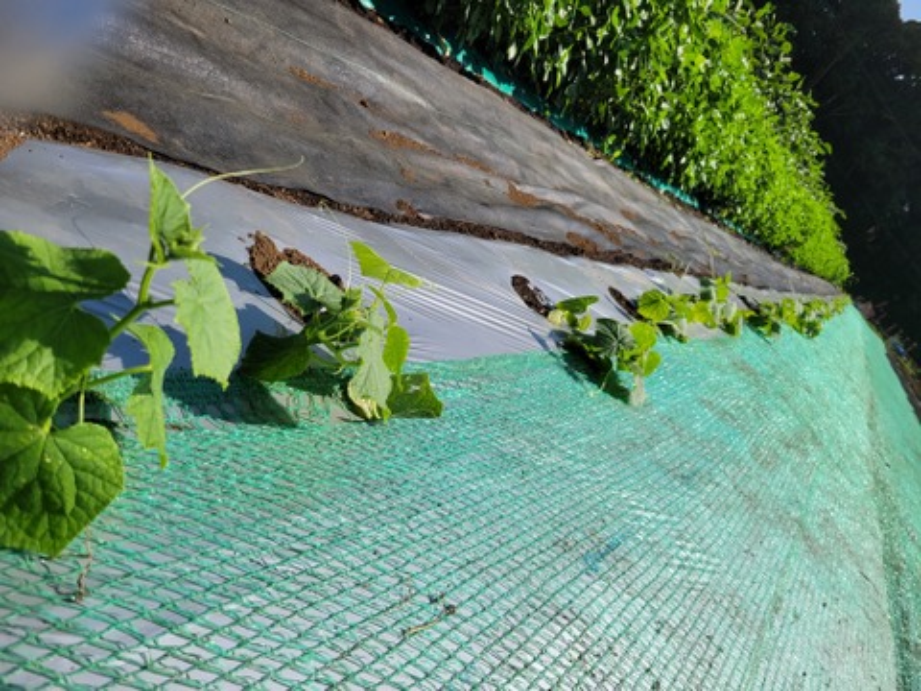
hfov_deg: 67.3
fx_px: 692
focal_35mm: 26
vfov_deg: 53.1
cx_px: 460
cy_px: 346
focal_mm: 5.4
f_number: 1.8
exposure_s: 1/3390
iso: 40
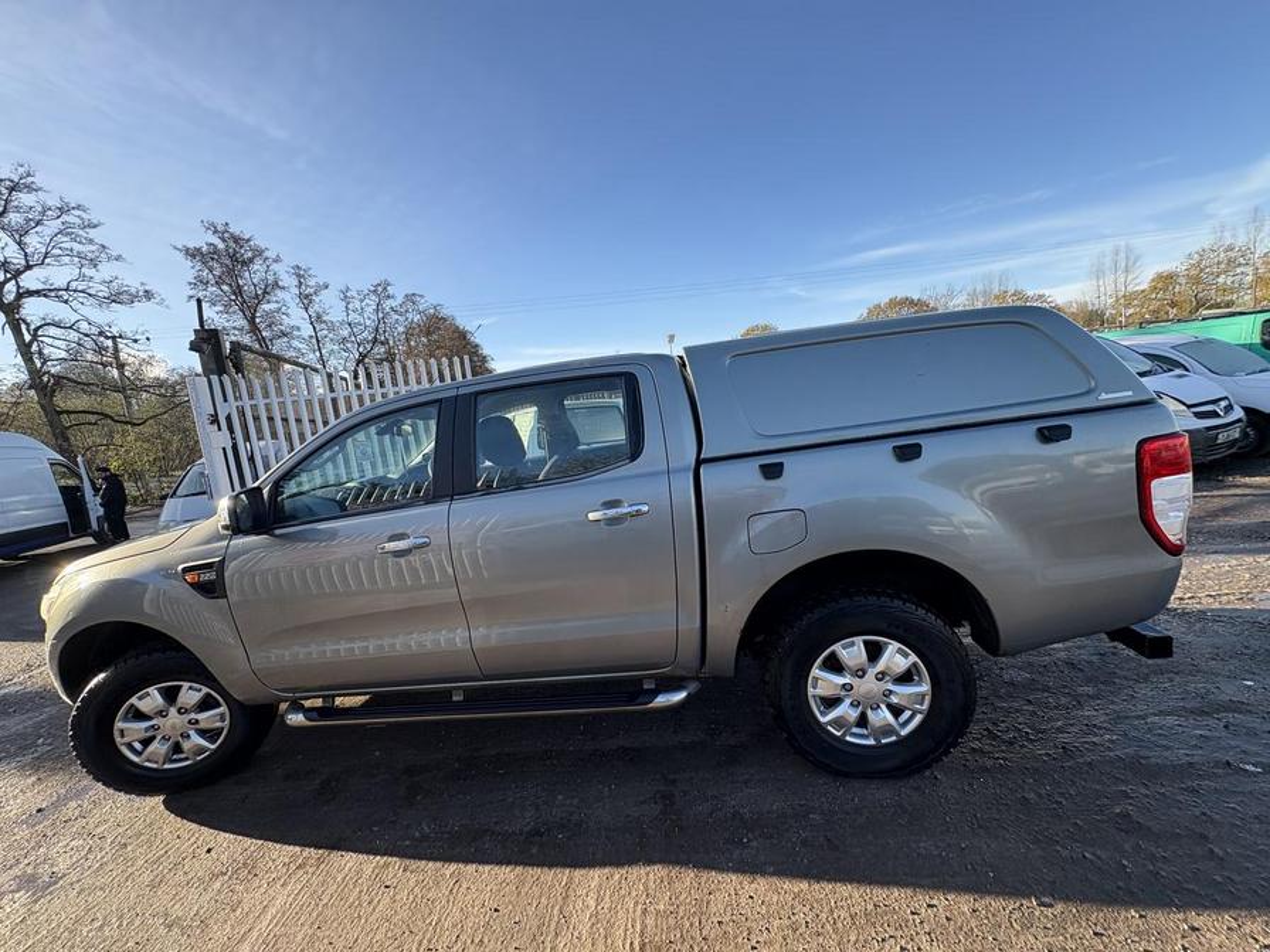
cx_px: 635
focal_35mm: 14
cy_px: 476
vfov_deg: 85.7
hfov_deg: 102.1
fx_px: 514
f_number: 2.2
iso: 64
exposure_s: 1/573
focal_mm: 2.22
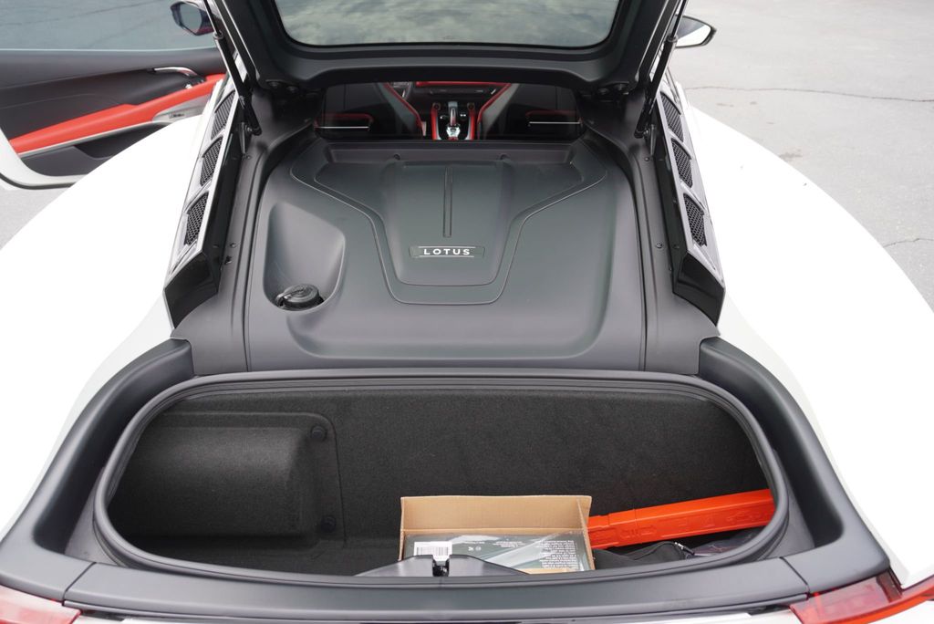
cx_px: 467
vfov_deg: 48.0
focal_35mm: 27
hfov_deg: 67.4
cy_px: 312
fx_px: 701
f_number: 5
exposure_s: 1/100
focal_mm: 18
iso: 100
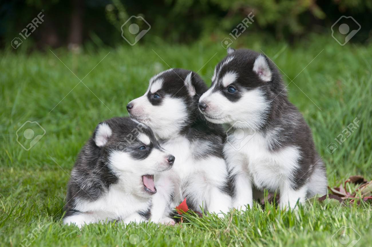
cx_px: 186
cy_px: 124
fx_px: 1393
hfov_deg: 15.2
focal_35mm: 135
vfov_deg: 10.1
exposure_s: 1/250
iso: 200
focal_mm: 90
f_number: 5.3
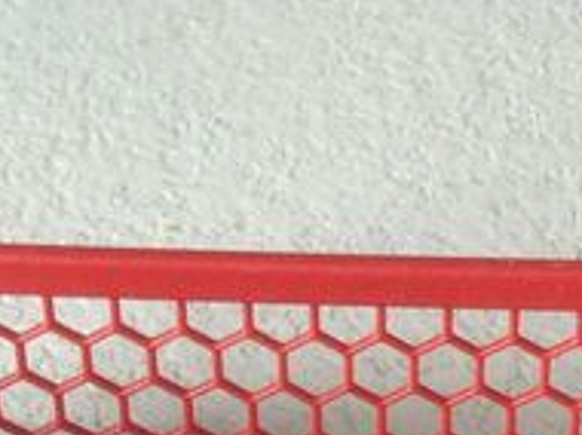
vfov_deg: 7.9
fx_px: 2922
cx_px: 444
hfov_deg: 11.3
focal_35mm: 174
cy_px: 1061
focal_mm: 3.3
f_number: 2.4
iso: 32
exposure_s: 1/24
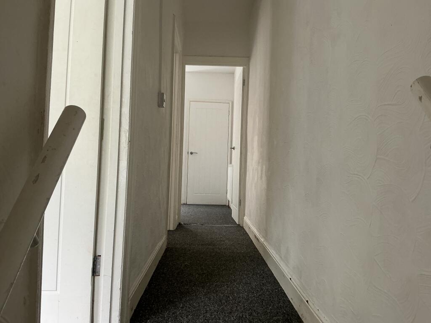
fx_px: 361
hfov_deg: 61.7
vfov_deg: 48.2
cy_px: 162
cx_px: 216
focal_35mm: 29
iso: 80
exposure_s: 1/50
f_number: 1.8
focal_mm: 3
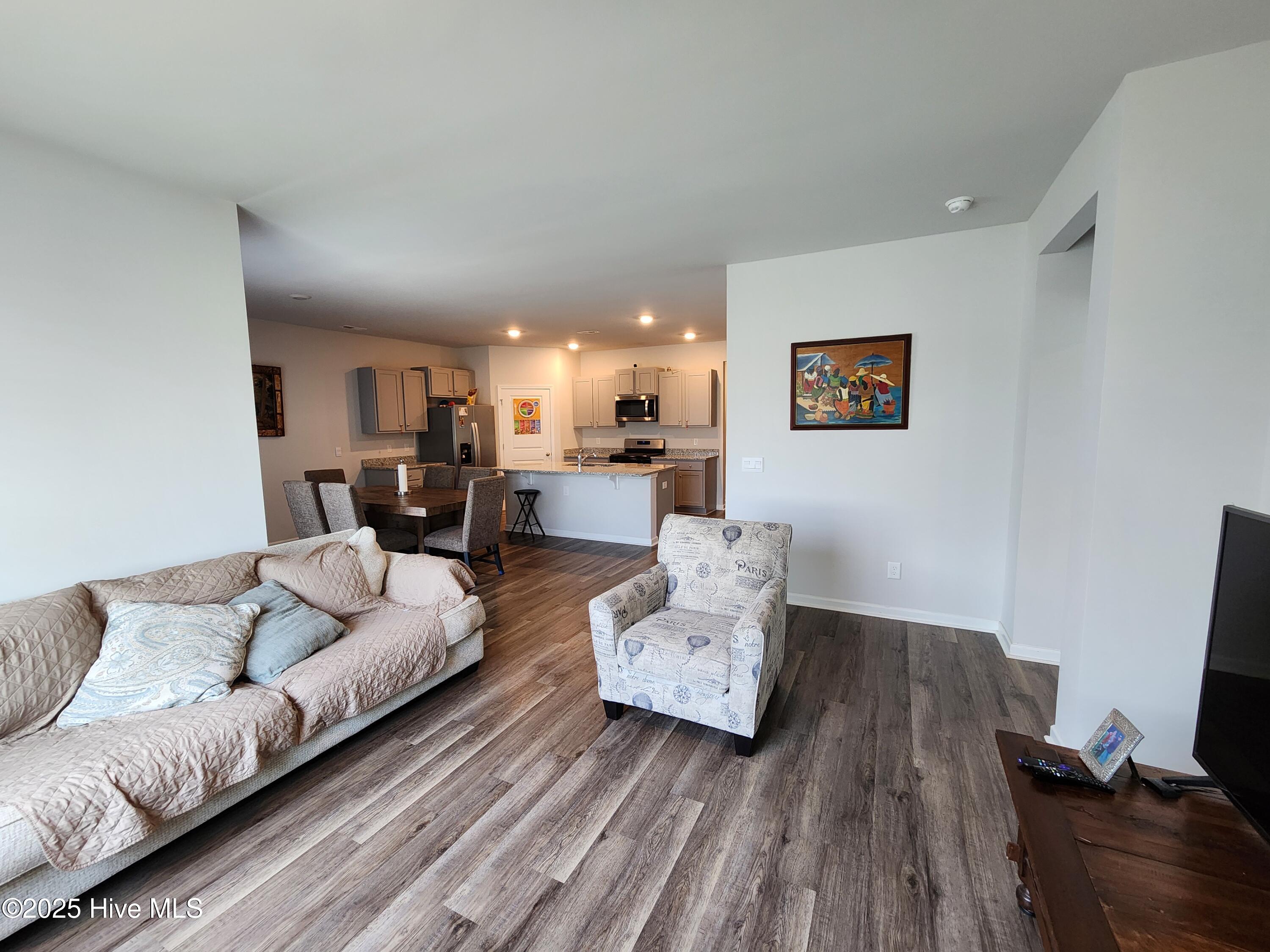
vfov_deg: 89.9
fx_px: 477
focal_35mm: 13
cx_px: 635
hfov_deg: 106.2
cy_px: 476
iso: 250
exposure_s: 1/60
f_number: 2.2
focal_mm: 2.2
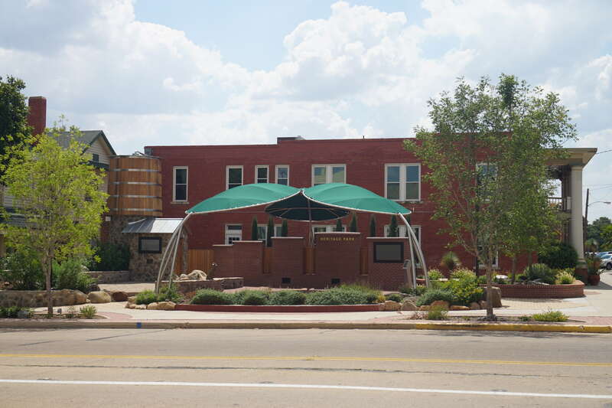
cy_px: 204
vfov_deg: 26.5
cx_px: 306
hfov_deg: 38.9
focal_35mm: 51
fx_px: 867
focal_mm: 34
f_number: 11
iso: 100
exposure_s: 1/200
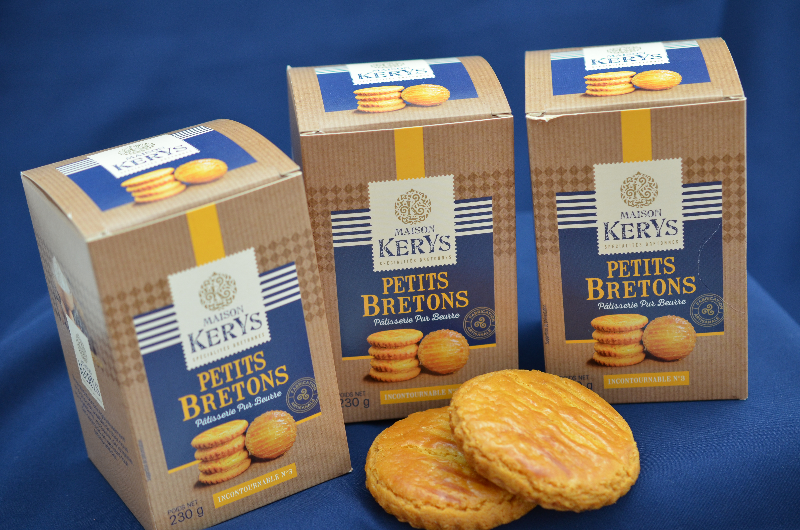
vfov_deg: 22.5
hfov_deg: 33.5
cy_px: 265
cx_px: 400
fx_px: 1331
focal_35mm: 60
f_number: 4
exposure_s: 1/60
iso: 450
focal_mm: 40
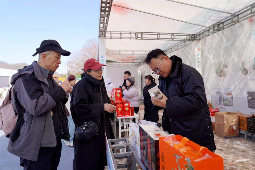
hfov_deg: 71.5
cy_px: 85
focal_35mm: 25
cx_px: 128
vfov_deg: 51.3
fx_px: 177
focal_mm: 25
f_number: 4.5
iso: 100
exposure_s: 1/320
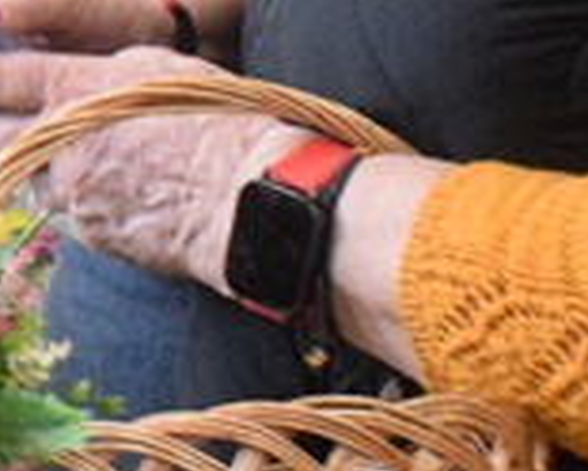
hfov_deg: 9.6
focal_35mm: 188
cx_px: -611
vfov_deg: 8.1
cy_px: -171
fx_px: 3267
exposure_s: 1/80
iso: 3200
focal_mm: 23
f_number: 10
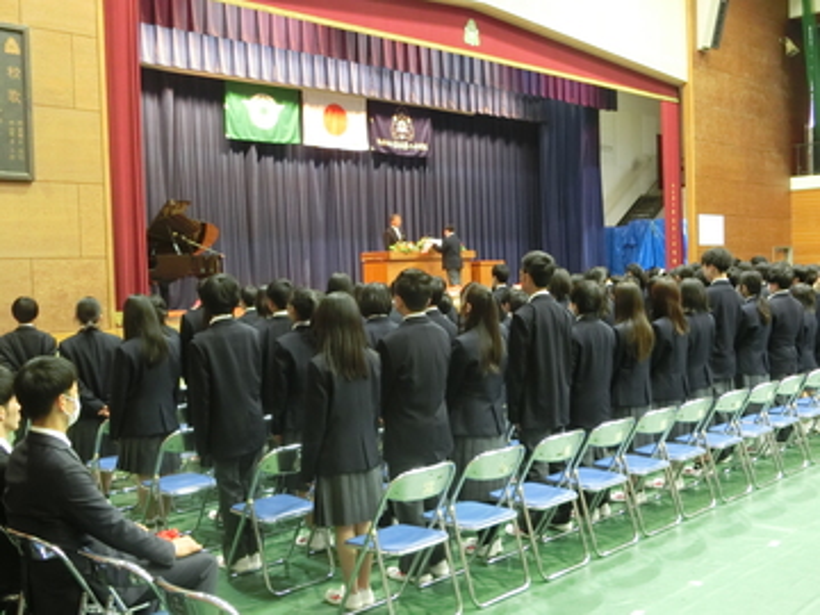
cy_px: 308
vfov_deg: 36.8
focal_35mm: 39
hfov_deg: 47.9
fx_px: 924
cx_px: 410
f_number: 4.1
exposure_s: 1/8
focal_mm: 6.9
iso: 800
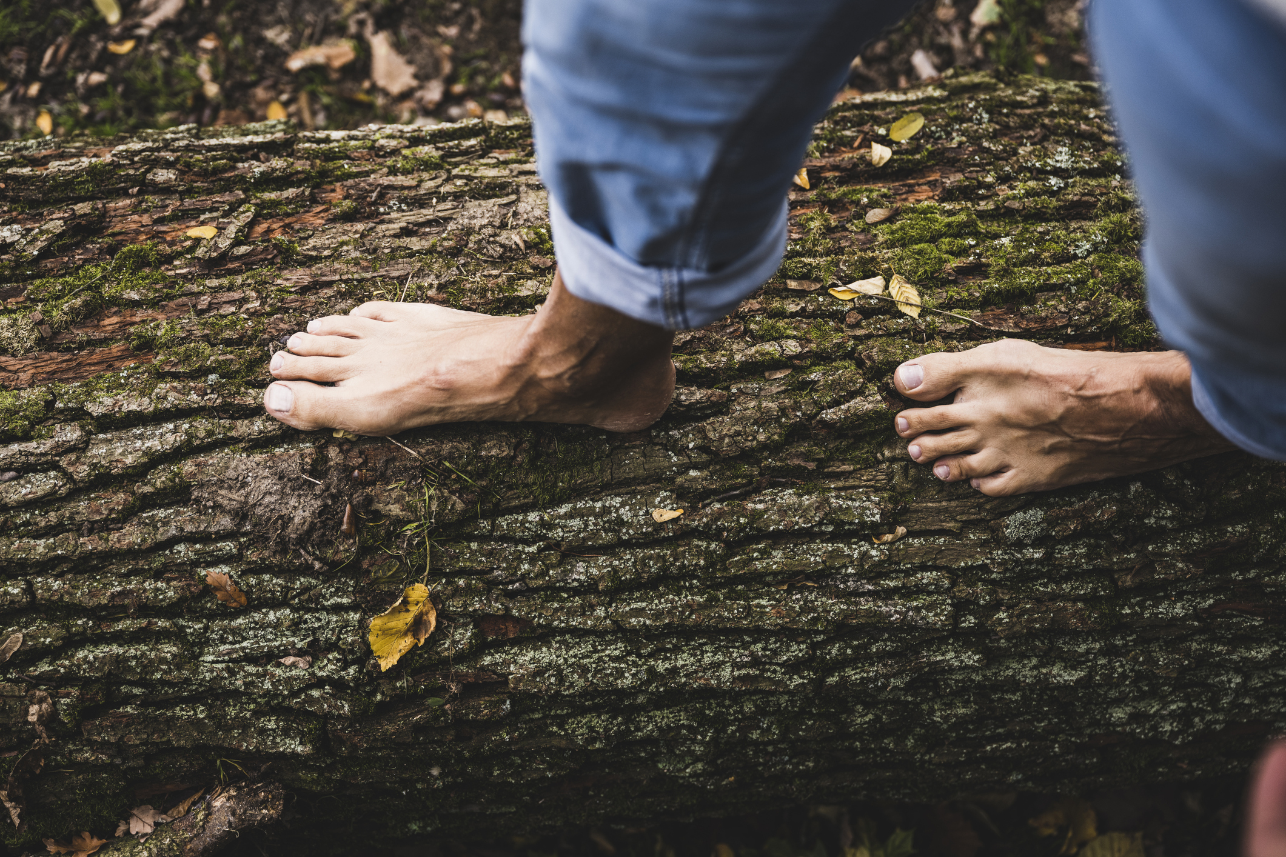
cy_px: 428
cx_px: 643
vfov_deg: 25.1
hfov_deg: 36.9
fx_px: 1929
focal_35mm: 54
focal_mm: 54
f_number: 3.2
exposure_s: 1/400
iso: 400
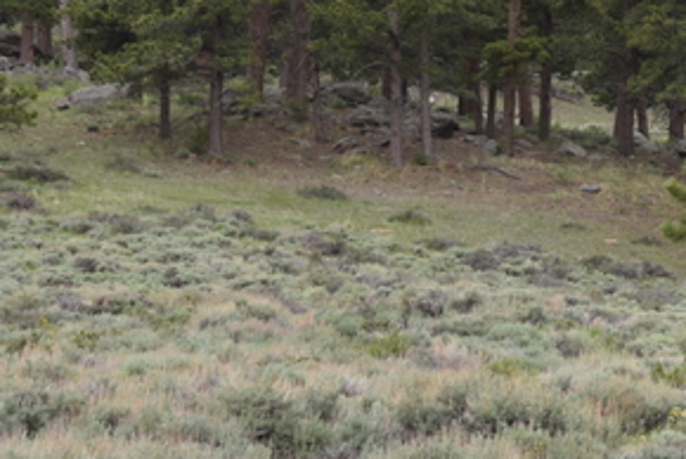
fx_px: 5722
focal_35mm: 300
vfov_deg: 4.5
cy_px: -499
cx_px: 1346
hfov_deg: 6.7
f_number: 6.3
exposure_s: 1/160
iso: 100
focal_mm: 68
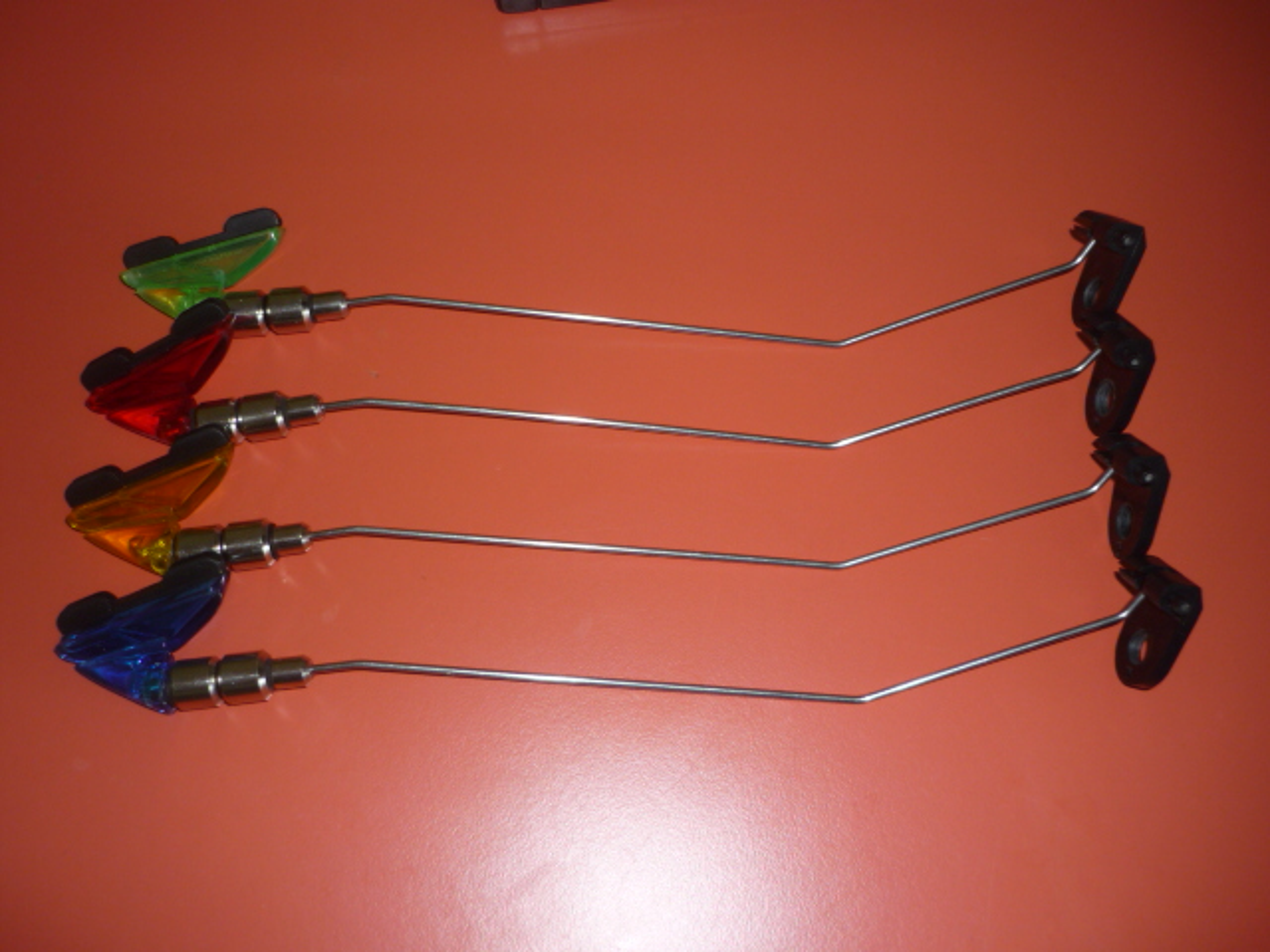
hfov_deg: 55.4
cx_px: 635
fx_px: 1211
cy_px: 476
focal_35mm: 33
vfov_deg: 42.9
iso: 100
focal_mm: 5.5
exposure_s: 1/30
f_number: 2.8
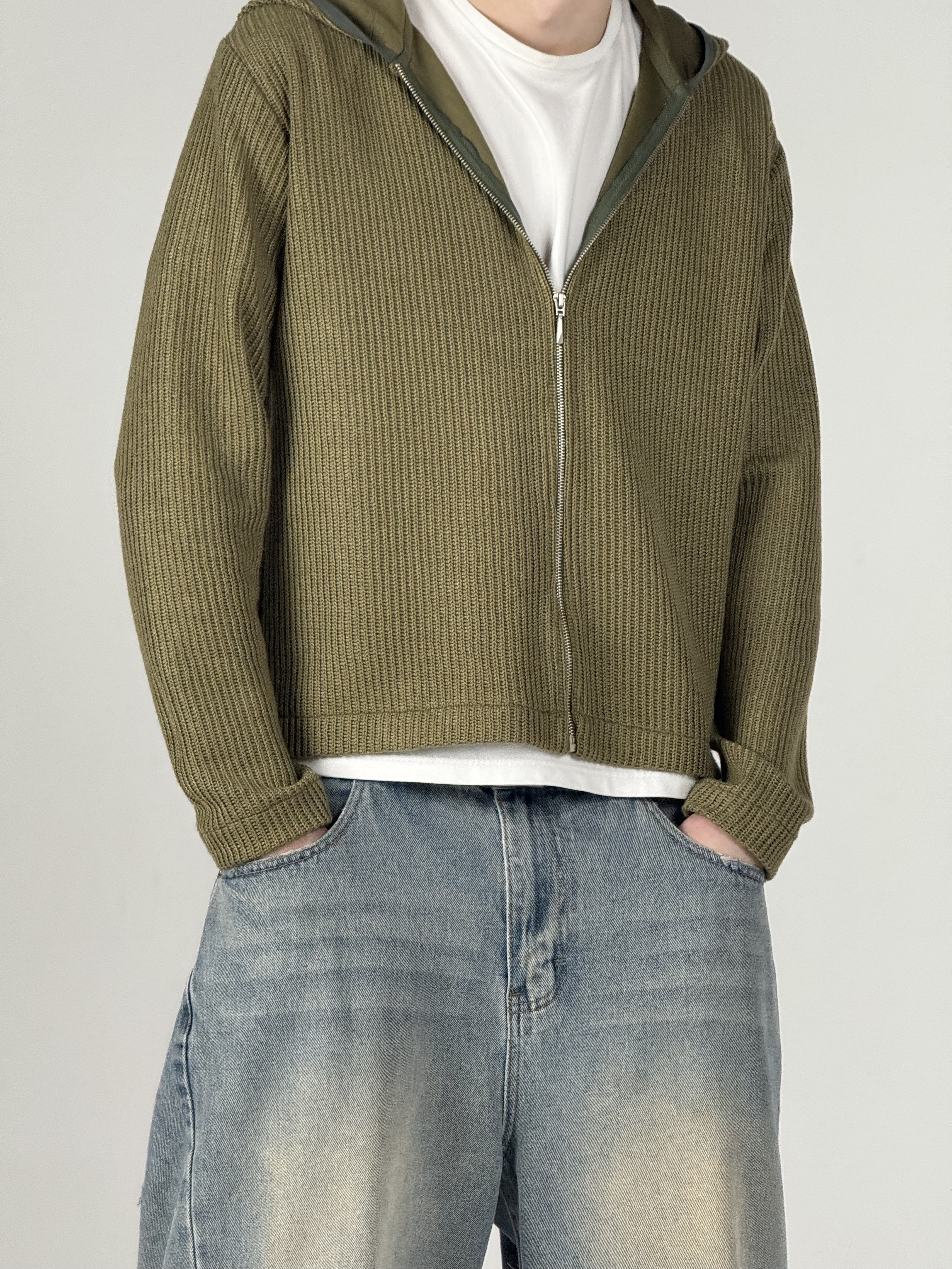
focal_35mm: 120
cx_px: 476
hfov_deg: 12.3
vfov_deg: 16.4
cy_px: 634
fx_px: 4400
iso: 200
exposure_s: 1/100
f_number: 2.8
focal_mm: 15.66
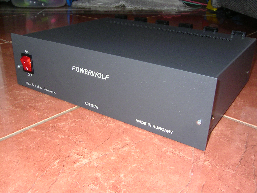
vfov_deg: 39.7
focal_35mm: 36
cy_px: 96
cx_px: 128
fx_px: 267
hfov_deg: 51.4
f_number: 4.8
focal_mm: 5.6
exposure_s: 1/30
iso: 100
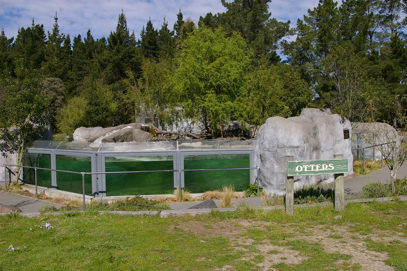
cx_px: 204
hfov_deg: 55.1
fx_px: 390
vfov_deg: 38.3
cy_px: 136
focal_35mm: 34
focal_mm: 23
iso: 400
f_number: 9.5
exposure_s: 1/750
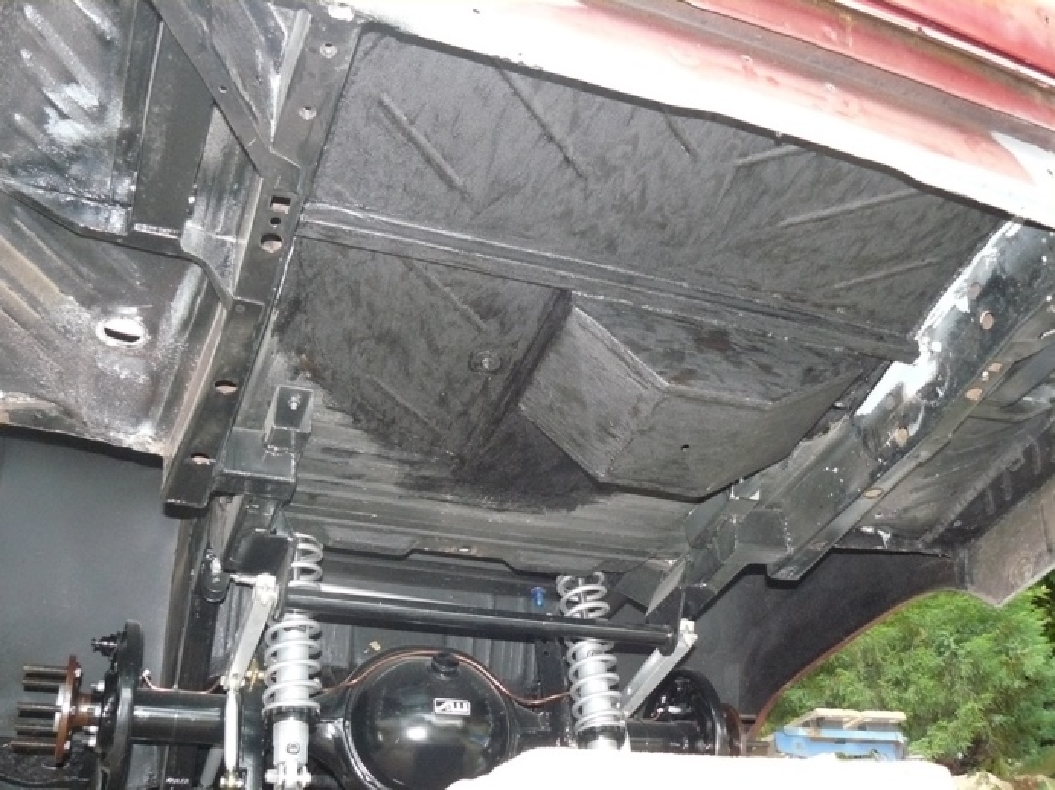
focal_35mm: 36
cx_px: 528
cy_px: 395
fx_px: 1096
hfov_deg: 51.4
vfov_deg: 39.6
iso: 400
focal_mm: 6
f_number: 2.8
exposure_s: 1/30
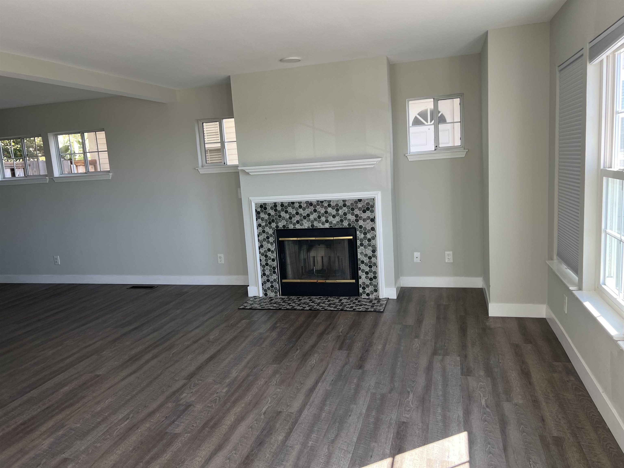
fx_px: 469
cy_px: 234
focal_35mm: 26
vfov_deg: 53.1
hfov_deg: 67.3
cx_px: 312
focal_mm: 5.7
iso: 40
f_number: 1.5
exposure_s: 1/121
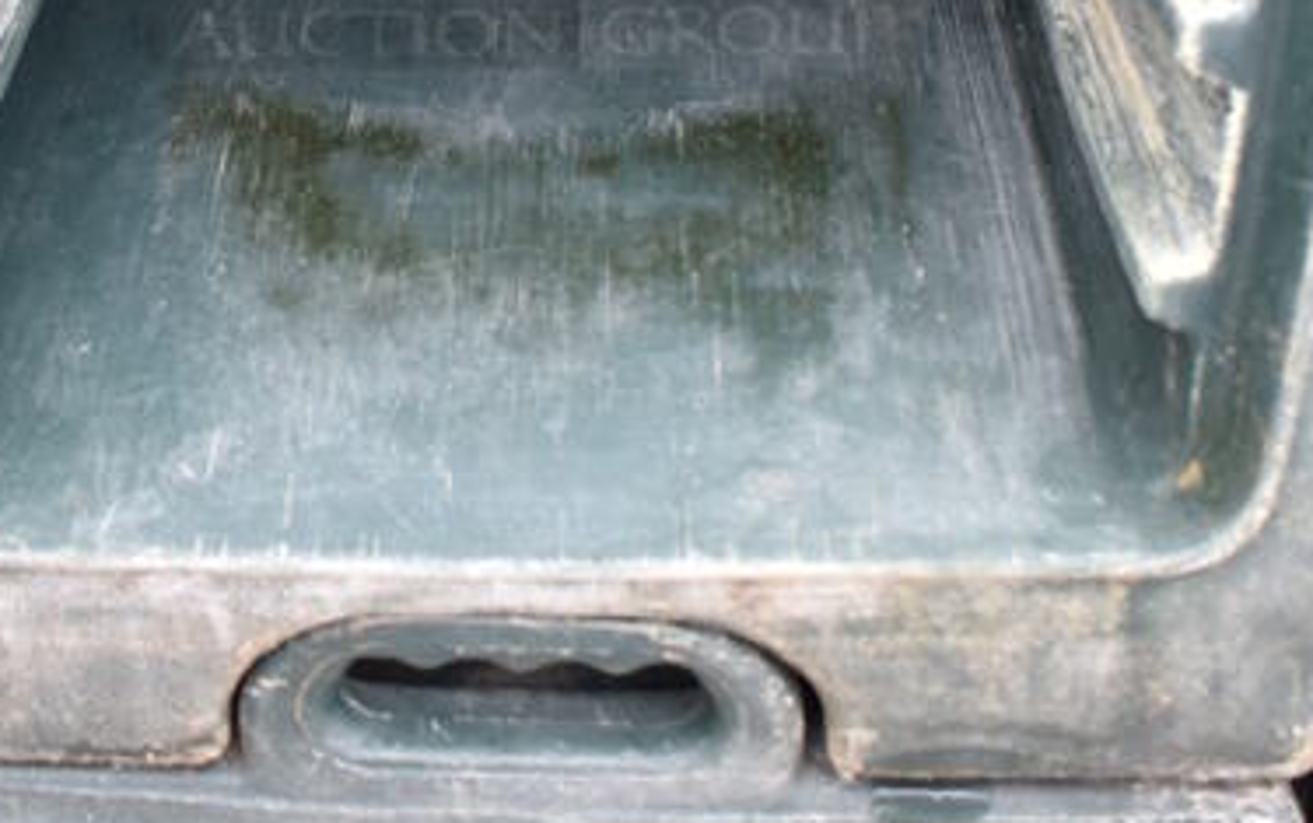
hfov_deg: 30.5
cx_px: 539
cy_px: -114
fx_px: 2399
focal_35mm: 67
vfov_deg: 18.6
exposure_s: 1/250
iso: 640
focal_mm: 18
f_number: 3.5
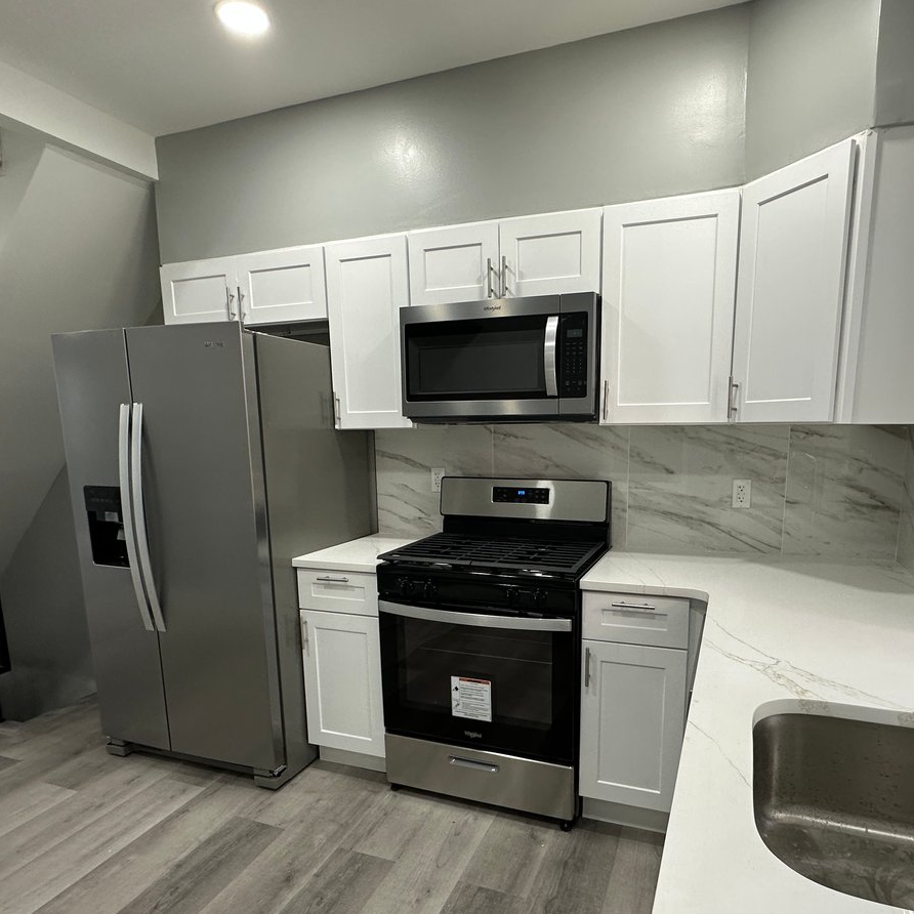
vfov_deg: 71.6
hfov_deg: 71.9
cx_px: 512
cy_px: 533
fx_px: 627
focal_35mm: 21
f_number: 2.2
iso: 200
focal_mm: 2.22
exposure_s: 1/120
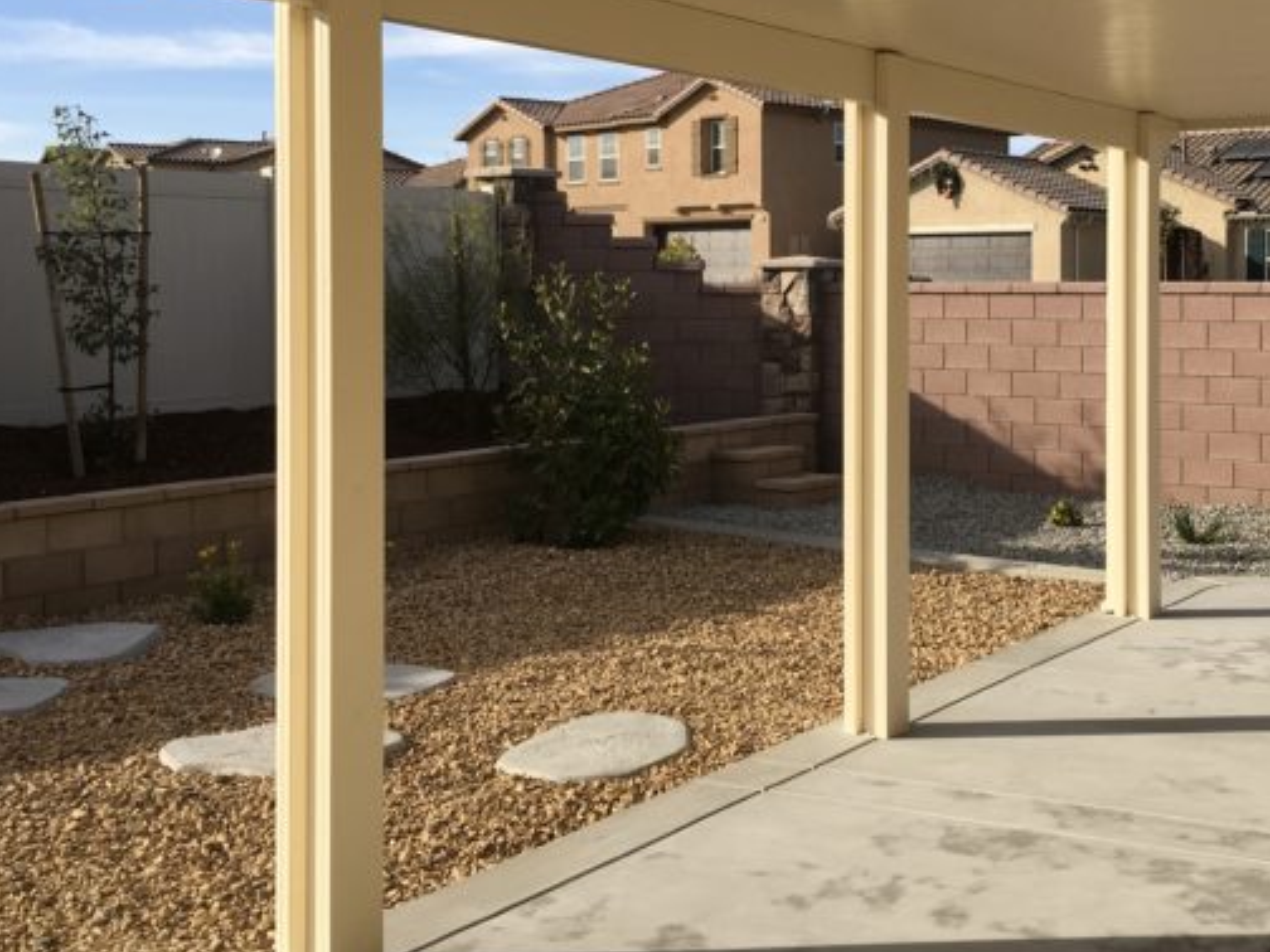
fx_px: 1688
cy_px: 322
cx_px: 912
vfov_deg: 31.3
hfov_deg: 40.4
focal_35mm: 46
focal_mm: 4.15
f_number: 2.2
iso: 25
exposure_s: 1/1479
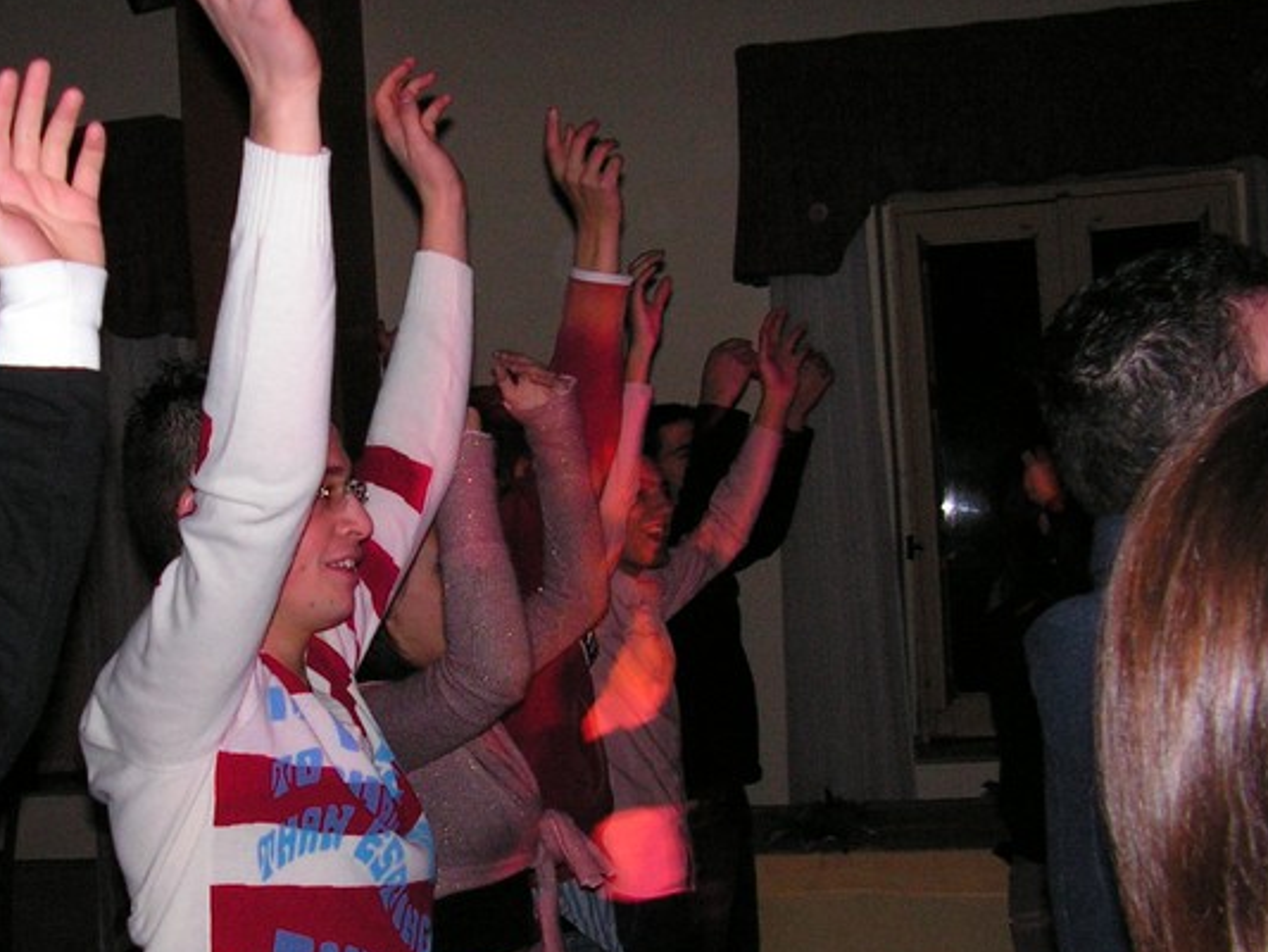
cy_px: 628
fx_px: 1978
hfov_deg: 34.9
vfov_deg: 26.9
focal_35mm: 54
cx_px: 352
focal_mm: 6
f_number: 3.2
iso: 200
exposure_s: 1/40
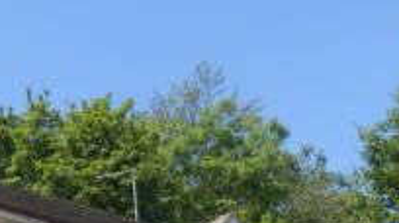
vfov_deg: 13.5
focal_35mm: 78
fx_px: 824
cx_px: -75
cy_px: 425
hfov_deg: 24.7
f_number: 3
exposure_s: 1/640
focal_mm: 4.5
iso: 80
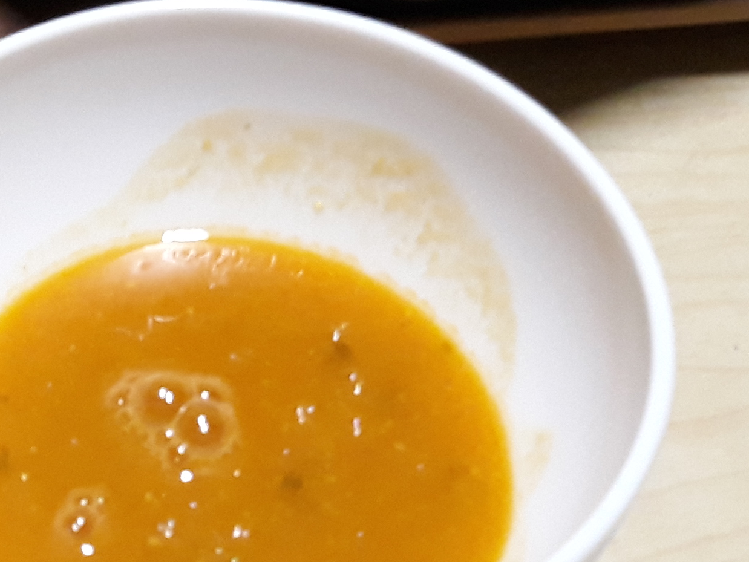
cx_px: 151
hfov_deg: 21.5
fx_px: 1948
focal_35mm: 90
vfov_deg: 15.7
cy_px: -146
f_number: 1.7
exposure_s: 1/25
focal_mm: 3.71
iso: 250
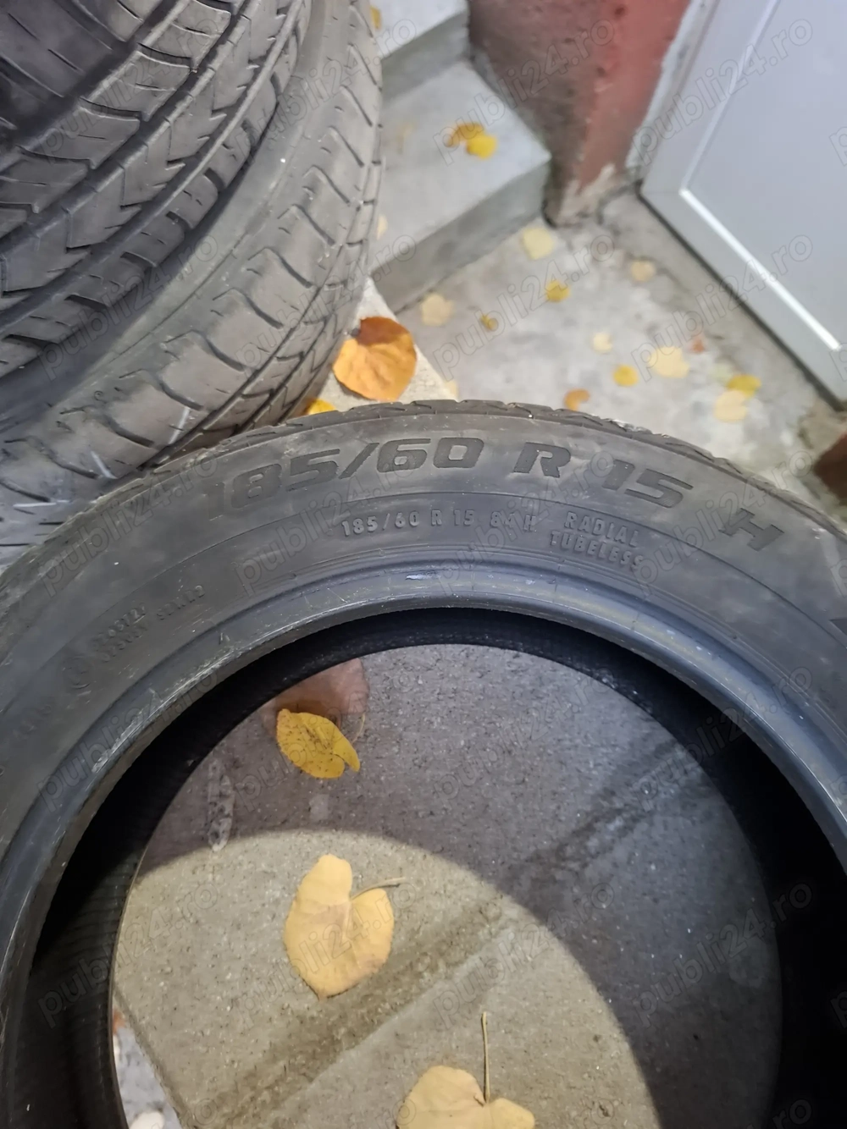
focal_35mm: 23
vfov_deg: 73.9
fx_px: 751
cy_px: 564
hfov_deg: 58.9
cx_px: 424
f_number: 1.8
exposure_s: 1/25
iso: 400
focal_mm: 5.54
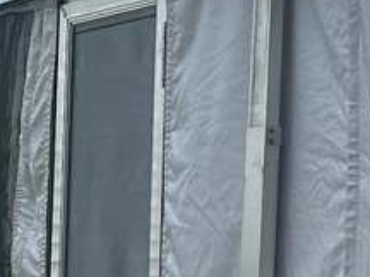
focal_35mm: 111
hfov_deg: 13.7
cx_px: 838
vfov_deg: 13.3
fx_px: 1186
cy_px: 130
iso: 80
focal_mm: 6.86
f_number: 1.78
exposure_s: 1/1562
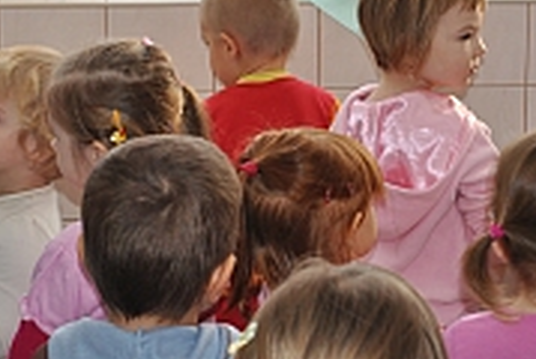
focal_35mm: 116
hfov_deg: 17.5
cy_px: 70
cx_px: 323
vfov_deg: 11.8
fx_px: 1735
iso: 200
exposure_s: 1/60
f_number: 4.5
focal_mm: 29
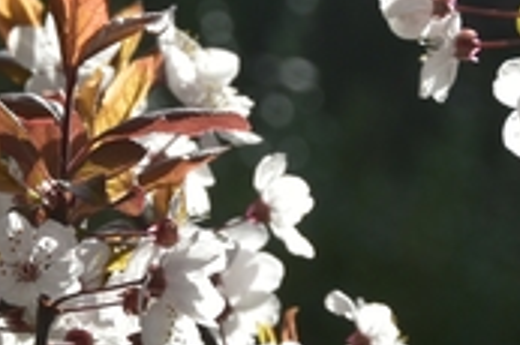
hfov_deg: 4.8
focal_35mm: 426
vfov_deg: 3.2
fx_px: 6147
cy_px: 264
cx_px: 265
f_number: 11
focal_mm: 82
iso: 140
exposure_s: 1/125
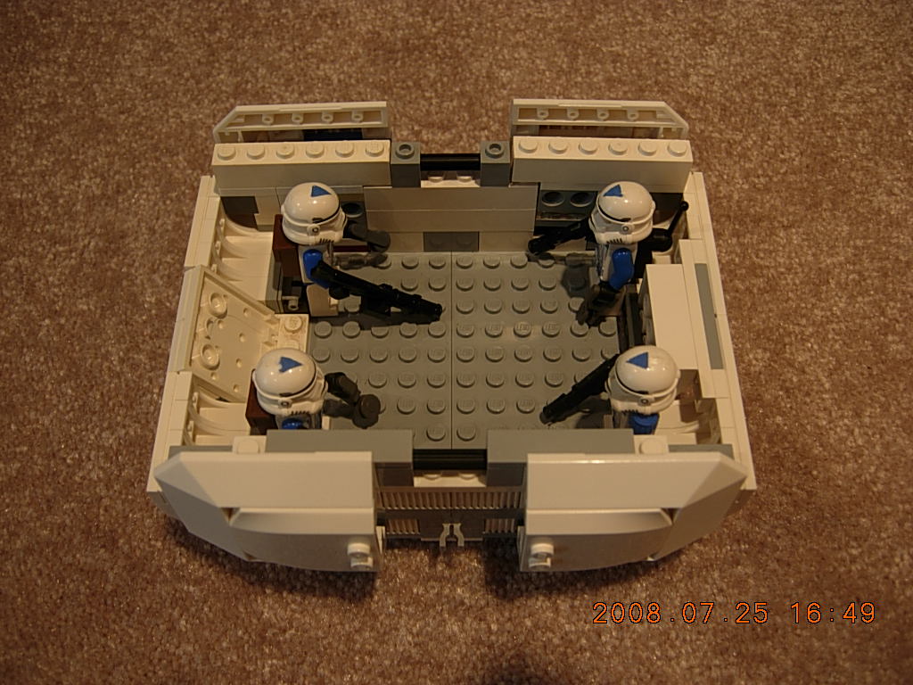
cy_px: 342
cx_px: 456
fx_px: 950
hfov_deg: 51.4
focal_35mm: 36
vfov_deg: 39.7
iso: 50
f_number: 2.7
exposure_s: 1/5.6
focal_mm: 7.5
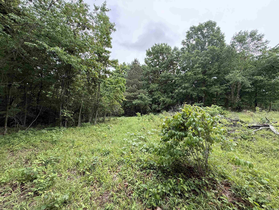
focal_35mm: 14
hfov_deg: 102.1
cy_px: 105
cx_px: 140
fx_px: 113
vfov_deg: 85.7
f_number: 2.2
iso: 64
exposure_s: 1/186
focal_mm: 2.22
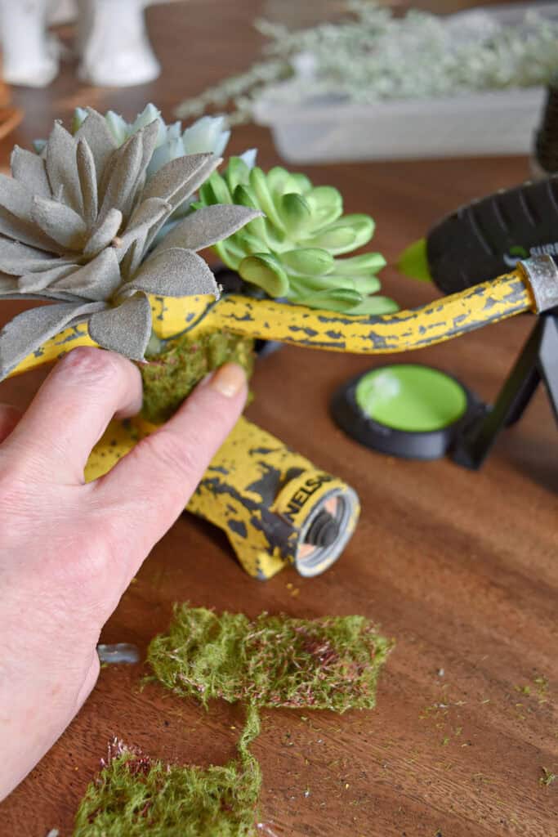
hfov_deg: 33.0
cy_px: 418
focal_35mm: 40
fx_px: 941
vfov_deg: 47.9
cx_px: 279
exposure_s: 1/100
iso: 400
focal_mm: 27
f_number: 5
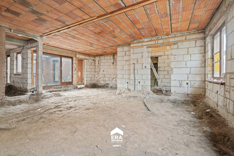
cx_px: 117
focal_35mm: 16
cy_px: 78
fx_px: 107
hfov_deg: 95.0
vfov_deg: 72.1
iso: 400
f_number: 11
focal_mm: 16.5
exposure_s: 2
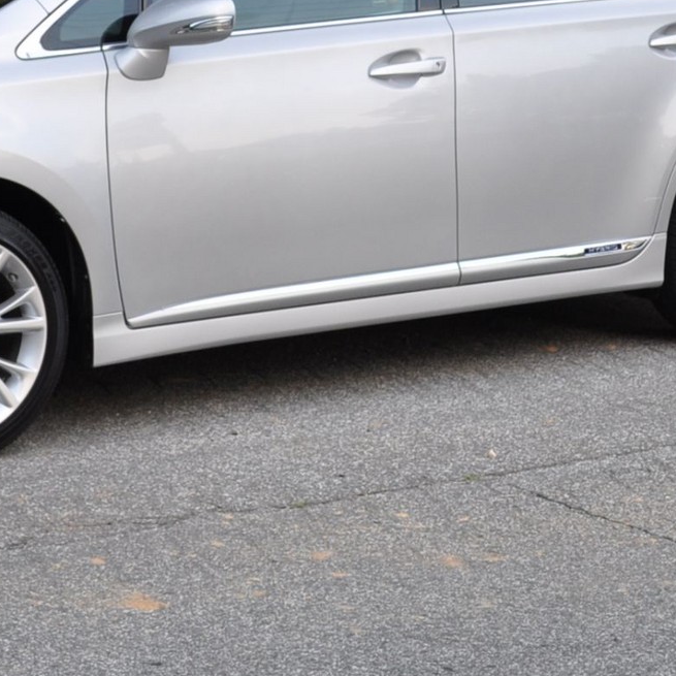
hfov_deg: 16.3
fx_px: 2364
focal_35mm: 107
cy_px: -110
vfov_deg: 15.7
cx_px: 301
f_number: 5.6
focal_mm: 22
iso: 400
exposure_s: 1/125
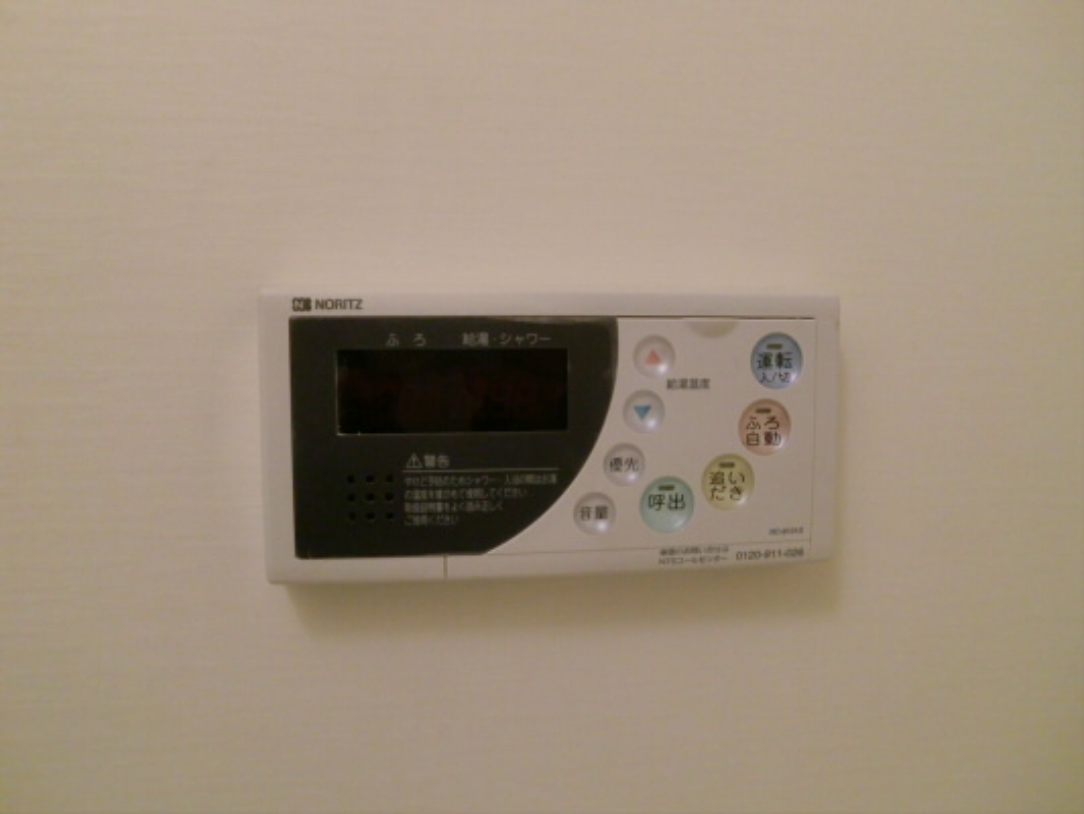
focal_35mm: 28
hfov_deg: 63.4
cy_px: 407
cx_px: 542
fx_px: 877
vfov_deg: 49.8
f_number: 2.6
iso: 400
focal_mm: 4.65
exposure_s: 1/60
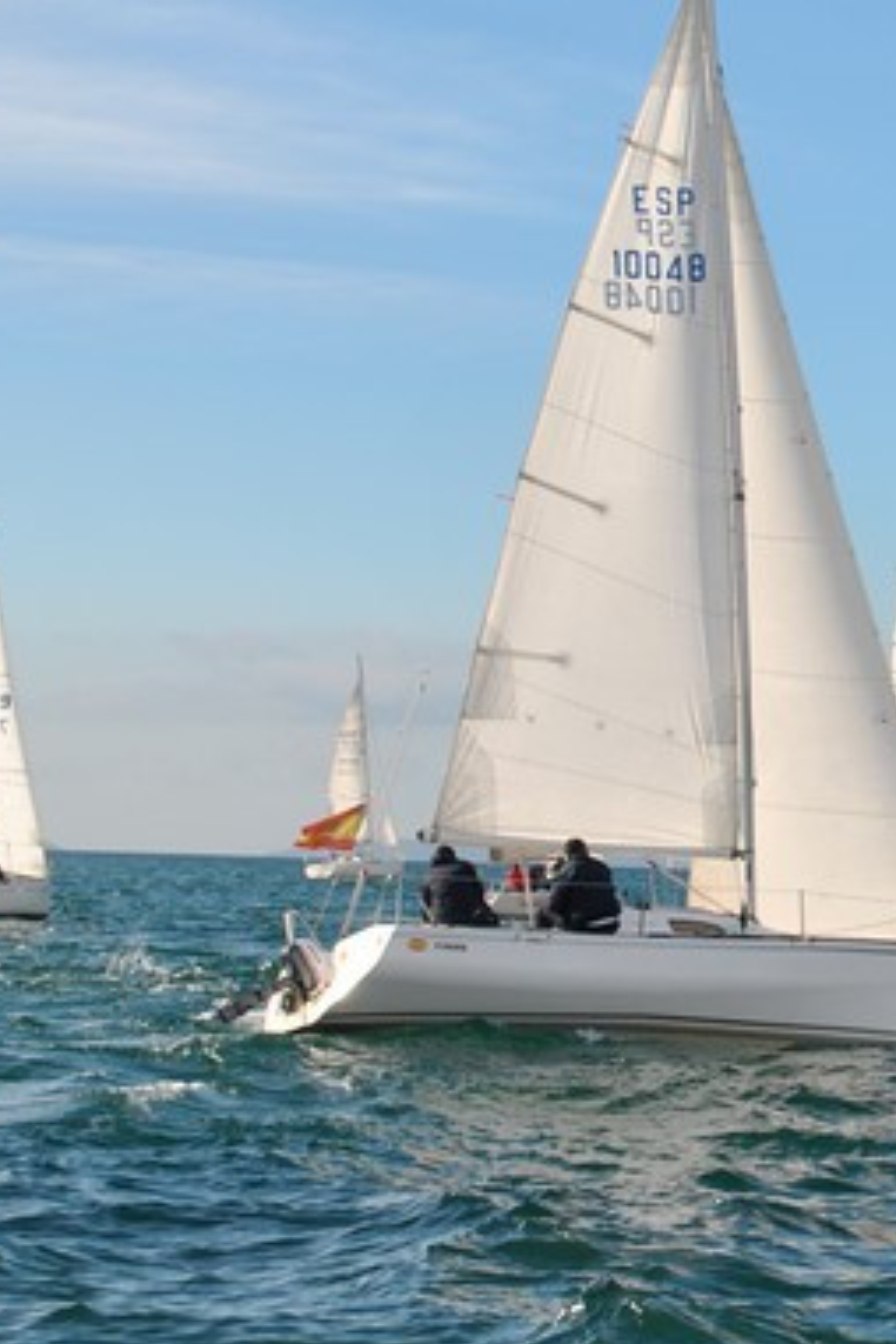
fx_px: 4218
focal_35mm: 113
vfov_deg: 18.1
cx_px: 1245
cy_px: 547
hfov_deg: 11.7
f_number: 8
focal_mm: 32
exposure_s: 1/250
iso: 100
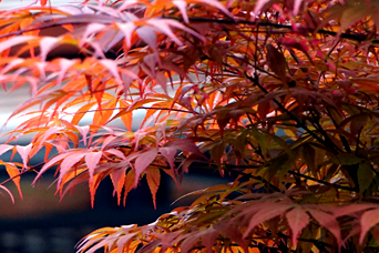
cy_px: 217
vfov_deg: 3.8
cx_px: 43
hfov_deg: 5.7
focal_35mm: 361
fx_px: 3802
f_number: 5.6
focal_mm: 103
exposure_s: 1/160
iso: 1000
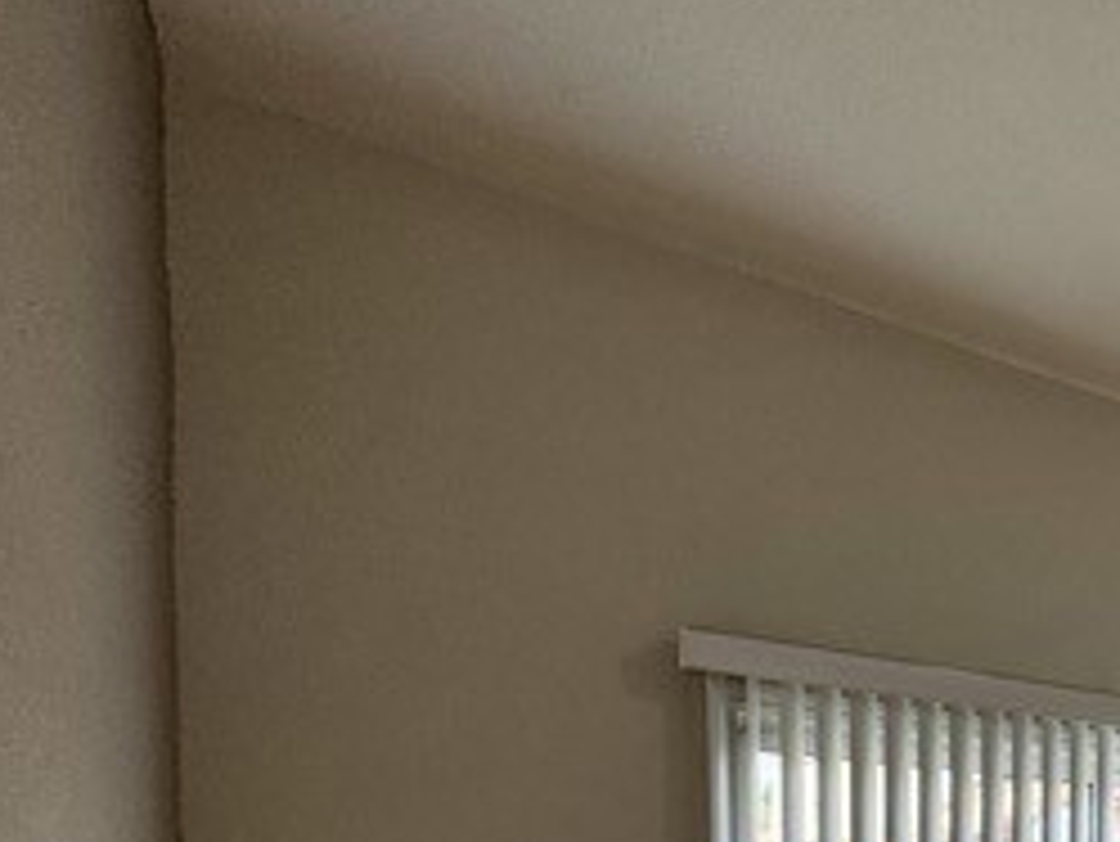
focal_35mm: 36
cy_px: 982
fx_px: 1165
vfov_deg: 33.3
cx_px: 1412
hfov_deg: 36.4
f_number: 2.2
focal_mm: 2.22
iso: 64
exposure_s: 1/120
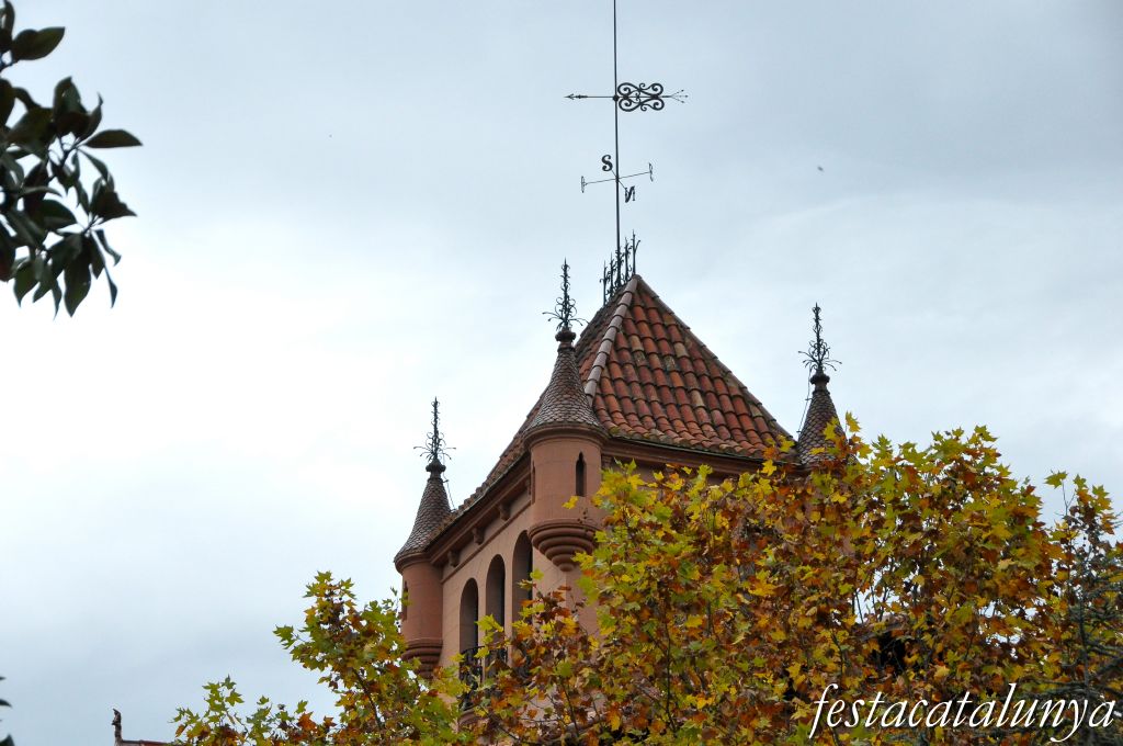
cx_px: 562
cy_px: 373
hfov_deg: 19.5
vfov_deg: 13.0
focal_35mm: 105
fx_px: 3271
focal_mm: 70
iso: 1600
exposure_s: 1/1000
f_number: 8
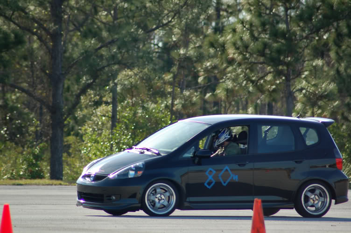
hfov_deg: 4.6
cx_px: 176
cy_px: 116
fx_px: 4384
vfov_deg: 3.0
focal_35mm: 450
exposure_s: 1/800
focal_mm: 300
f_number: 5.6
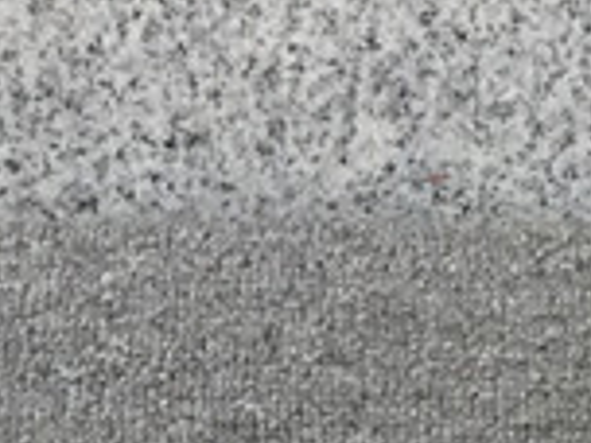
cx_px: 832
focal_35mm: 183
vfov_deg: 7.3
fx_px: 3124
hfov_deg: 10.5
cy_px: 1292
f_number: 2.4
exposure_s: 1/100
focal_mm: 3.3
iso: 25
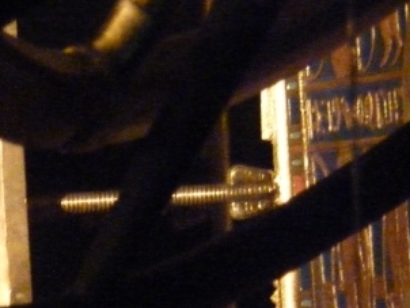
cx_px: 5
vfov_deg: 3.8
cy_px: 223
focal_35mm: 389
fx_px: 4611
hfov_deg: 5.1
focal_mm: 32.1
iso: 1600
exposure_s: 1/8
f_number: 4.5
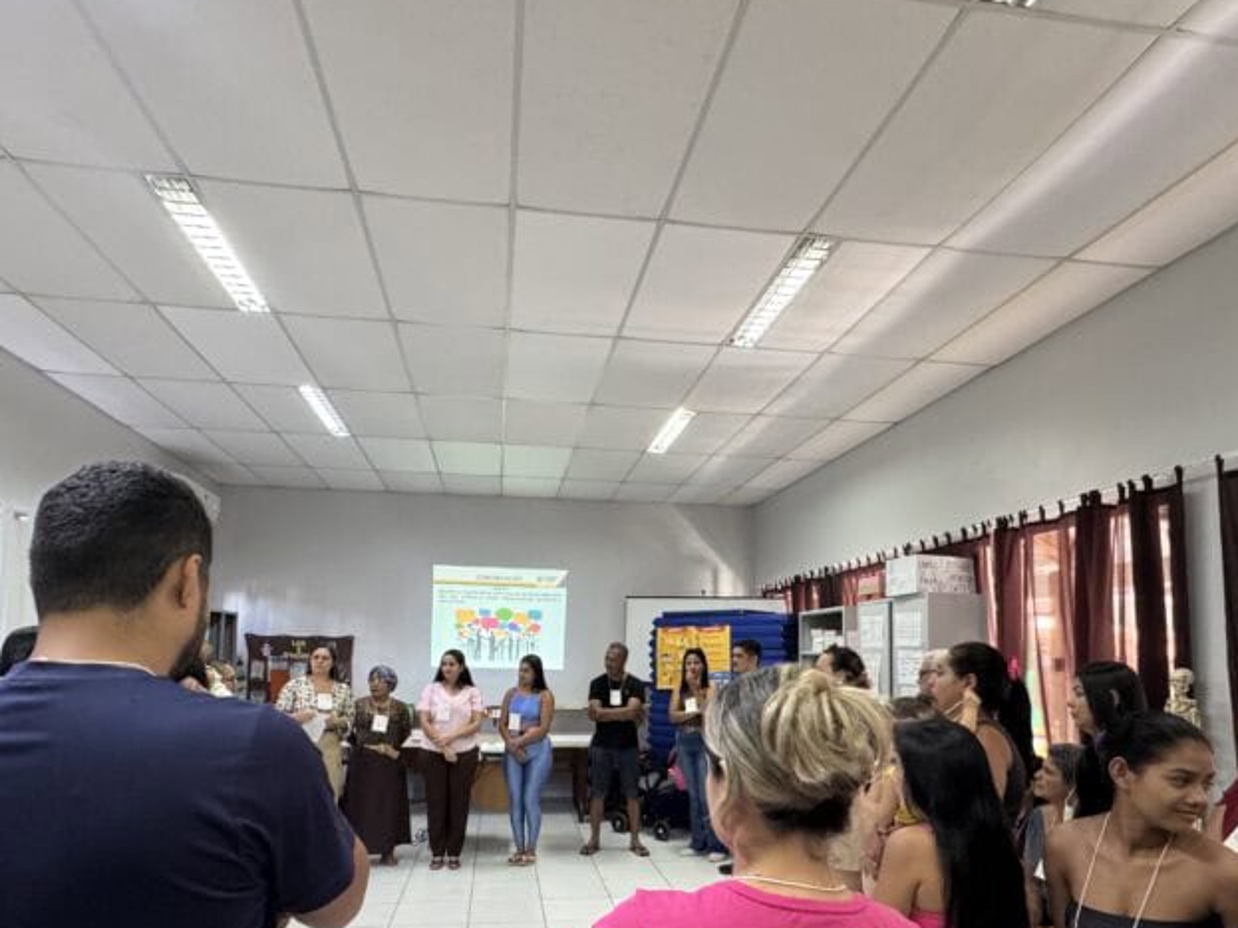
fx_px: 822
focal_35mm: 23
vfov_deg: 57.7
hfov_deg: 73.9
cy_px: 608
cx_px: 620
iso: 400
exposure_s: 1/60
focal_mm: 2.2
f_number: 2.2
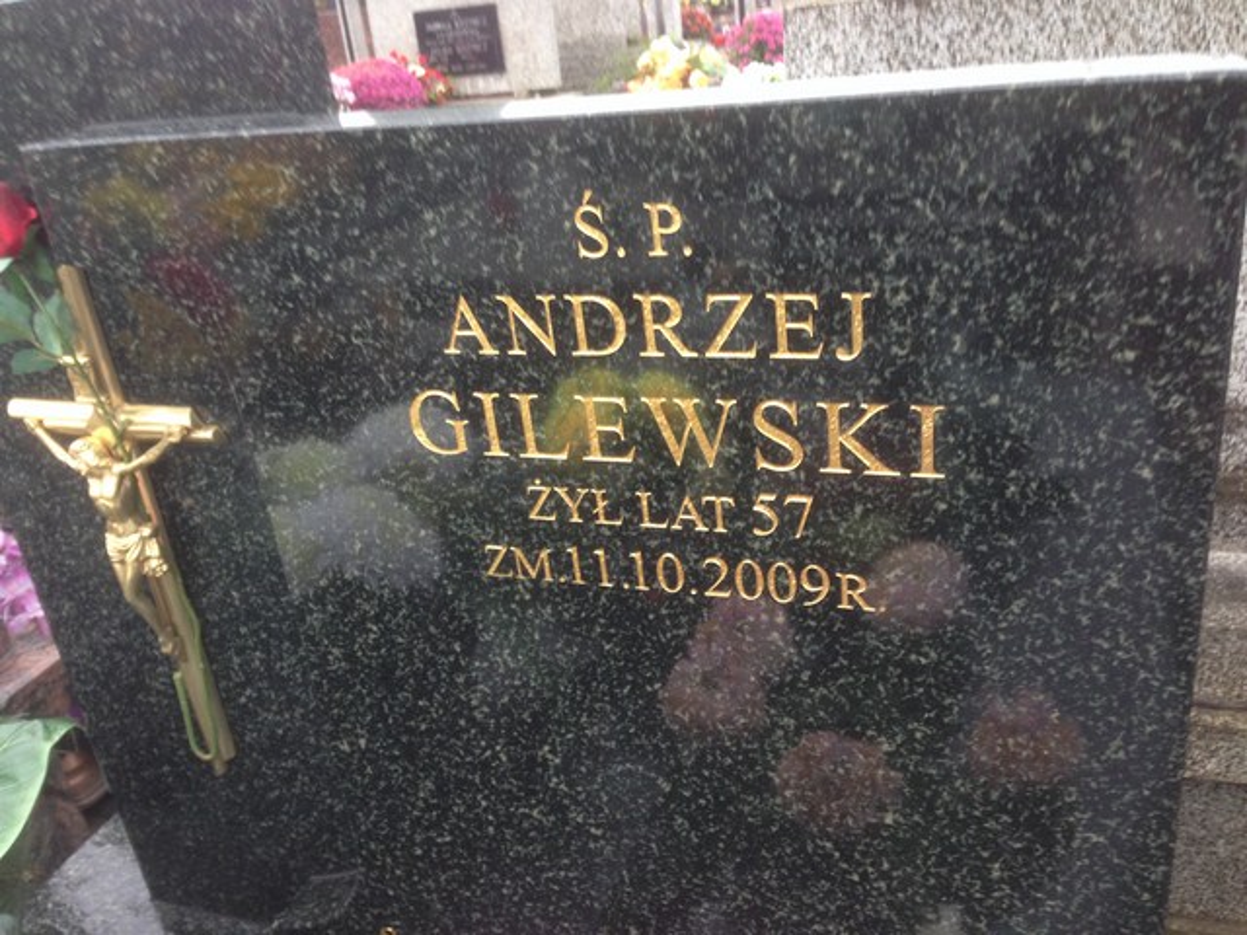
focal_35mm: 33
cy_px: 468
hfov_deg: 55.4
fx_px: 1189
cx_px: 624
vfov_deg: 42.9
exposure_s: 1/20
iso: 100
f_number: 2.4
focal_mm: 4.12
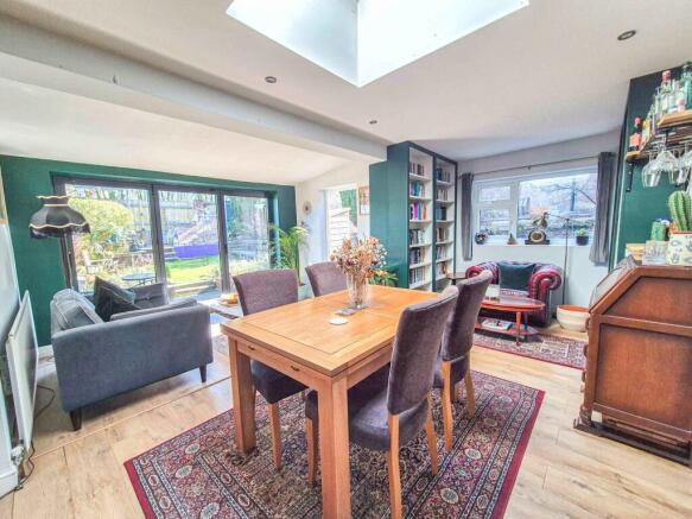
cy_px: 260
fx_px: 260
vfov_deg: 89.9
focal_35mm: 13
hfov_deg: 106.2
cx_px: 346
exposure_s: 1/100
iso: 80
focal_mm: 2.2
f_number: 2.2
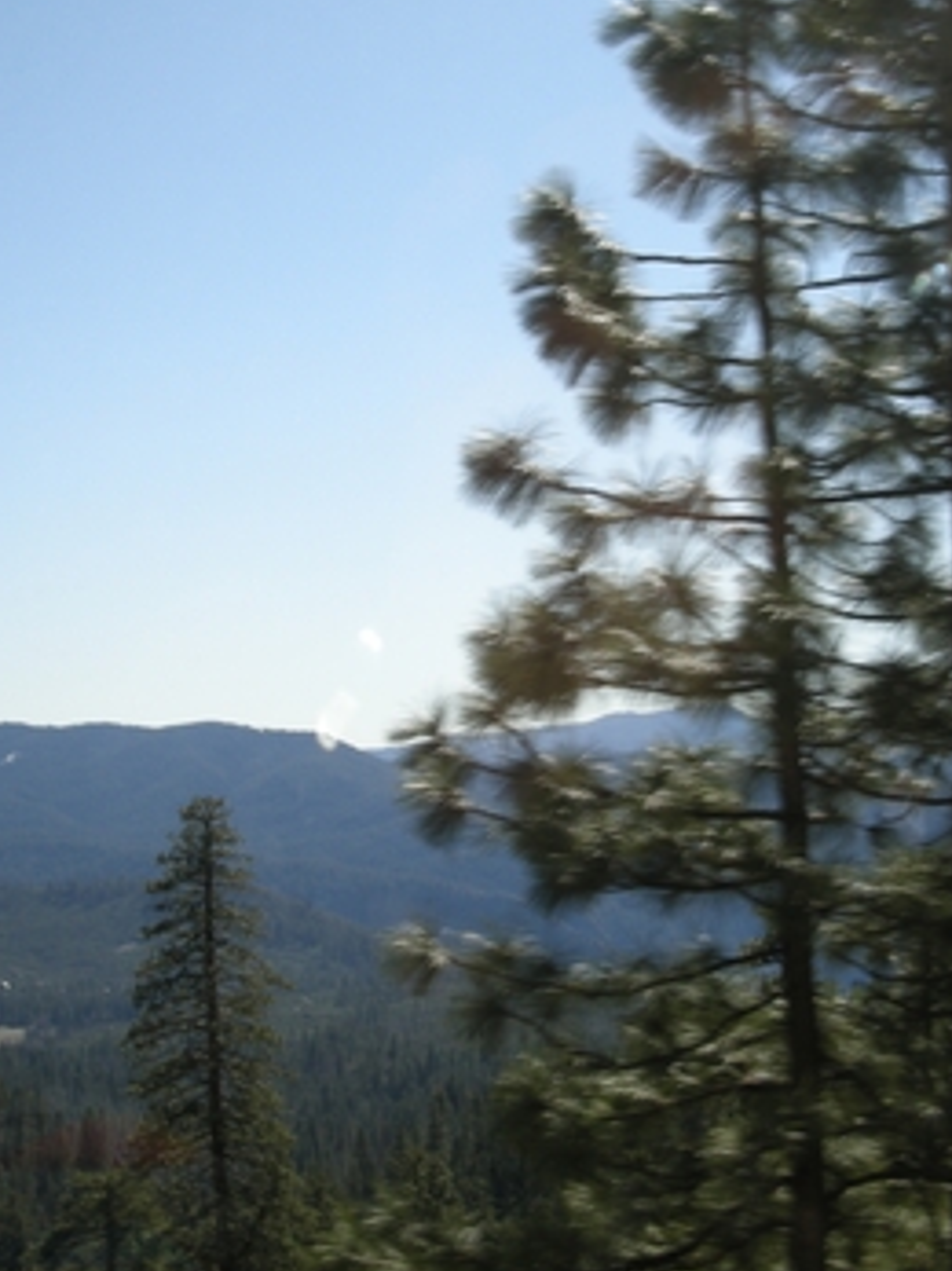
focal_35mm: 64
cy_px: 590
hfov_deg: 22.8
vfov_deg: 30.3
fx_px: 2348
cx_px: 341
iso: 64
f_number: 2.8
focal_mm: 7.9
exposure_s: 1/348
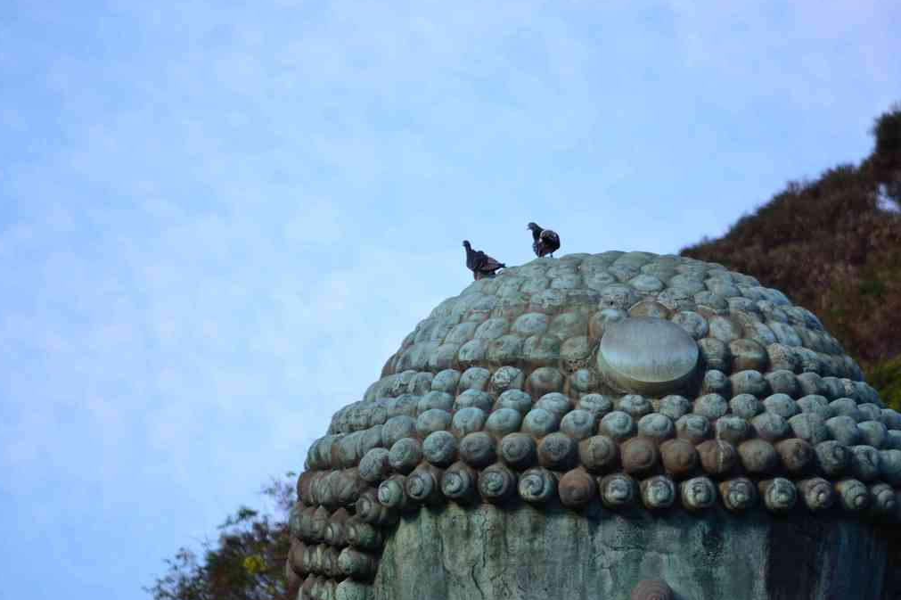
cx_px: 446
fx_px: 11407
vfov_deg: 3.0
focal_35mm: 456
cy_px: 300
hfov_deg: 4.5
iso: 400
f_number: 6.3
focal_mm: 300
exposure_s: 1/800
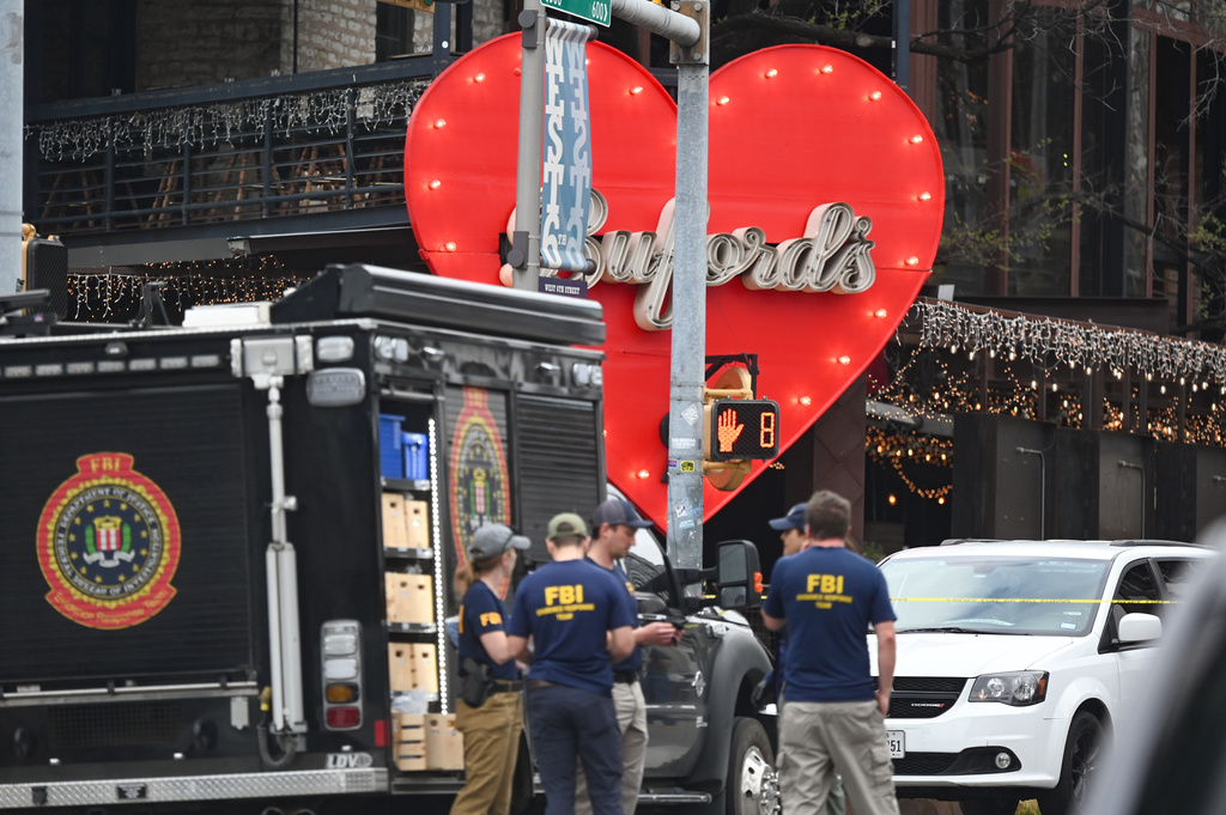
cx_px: 613
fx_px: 10208
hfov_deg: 6.9
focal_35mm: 300
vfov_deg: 4.6
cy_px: 408
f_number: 4.5
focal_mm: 300
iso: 900
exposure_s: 1/1000
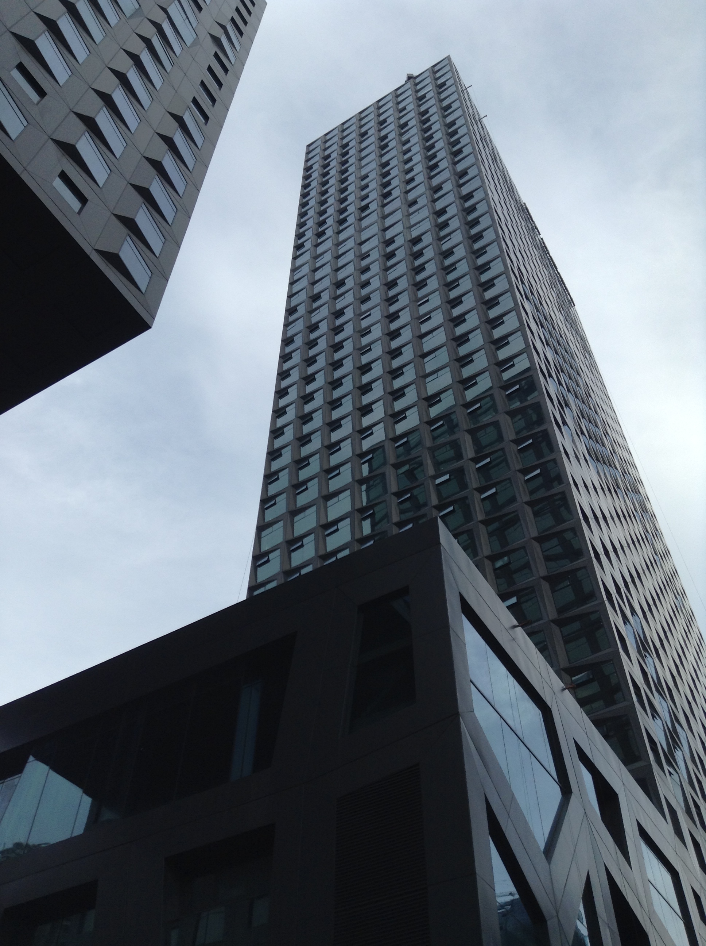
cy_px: 473
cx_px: 353
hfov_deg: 42.8
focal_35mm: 33
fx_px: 900
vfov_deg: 55.4
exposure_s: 1/442
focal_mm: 3.3
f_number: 2.4
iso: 32
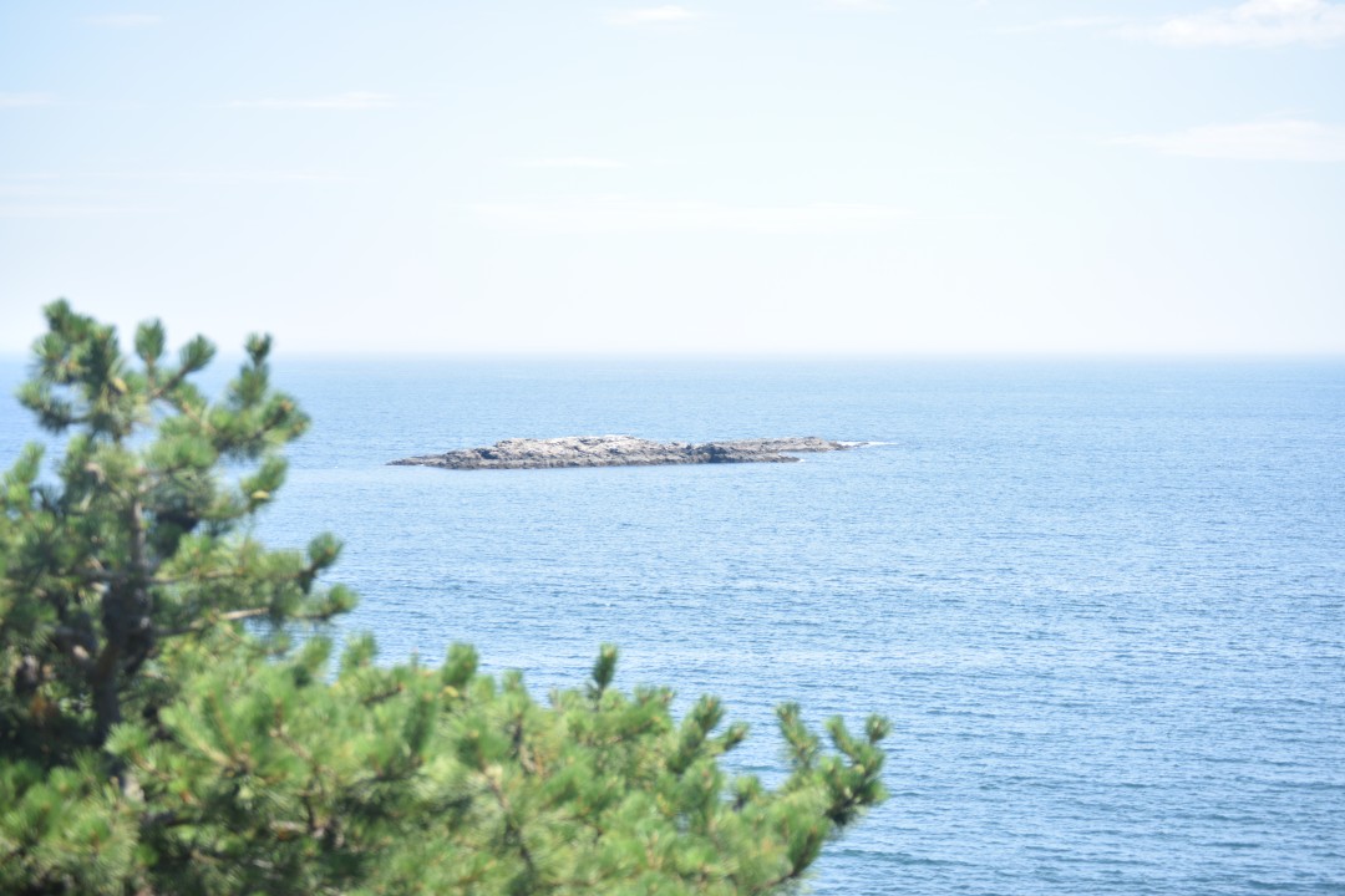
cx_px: 672
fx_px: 3082
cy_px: 448
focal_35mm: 82
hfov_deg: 24.6
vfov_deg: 16.6
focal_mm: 55
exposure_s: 1/320
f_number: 4
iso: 100
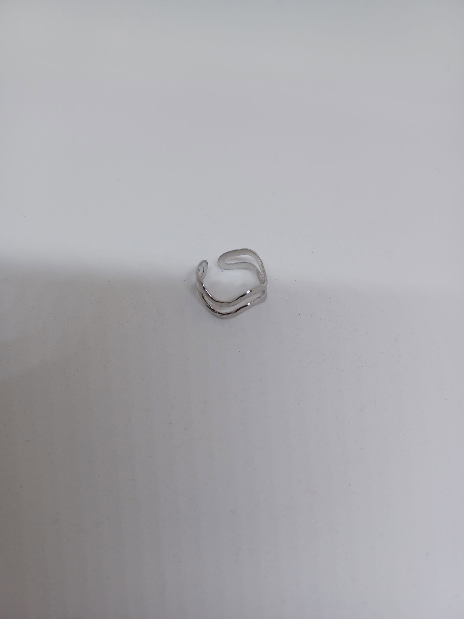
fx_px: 447
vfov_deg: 69.4
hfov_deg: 54.9
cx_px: 232
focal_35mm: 25
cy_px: 310
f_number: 1.8
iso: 80
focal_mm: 4.6
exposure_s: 1/50
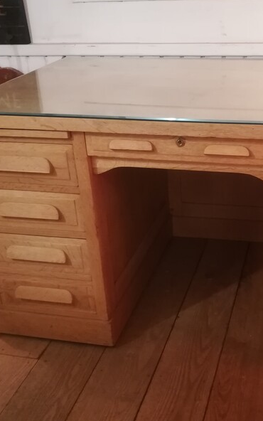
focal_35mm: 43
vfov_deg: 46.2
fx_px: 493
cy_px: 212
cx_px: 199
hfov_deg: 29.4
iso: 640
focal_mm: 3.83
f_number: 2.2
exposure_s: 1/14.3
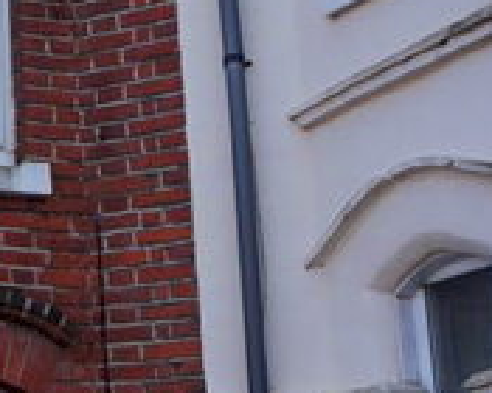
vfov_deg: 16.9
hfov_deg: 17.7
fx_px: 1311
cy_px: 327
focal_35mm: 90
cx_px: -354
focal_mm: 16
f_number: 7.1
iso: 100
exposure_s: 1/80
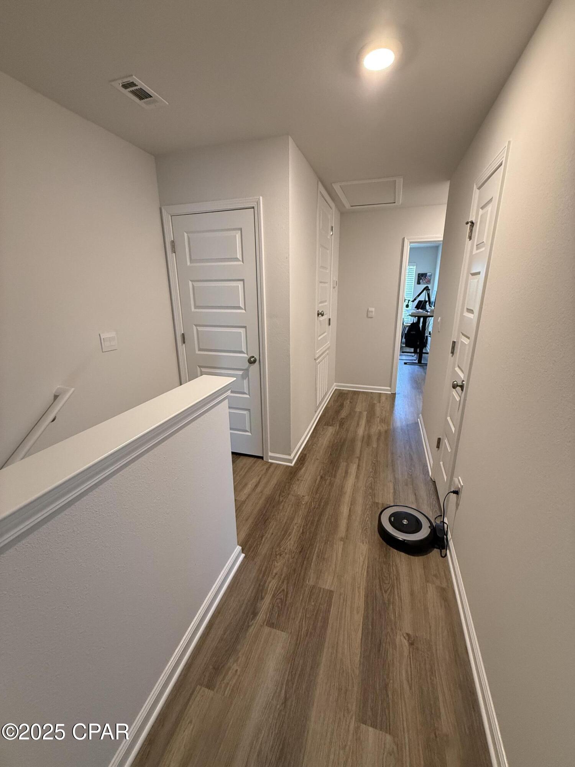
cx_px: 288
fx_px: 310
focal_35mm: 14
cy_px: 384
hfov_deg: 85.7
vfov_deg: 102.1
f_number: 2.2
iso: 320
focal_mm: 2.22
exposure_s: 1/60
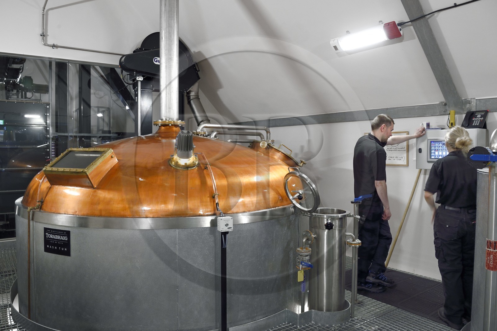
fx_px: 331
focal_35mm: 24
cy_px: 166
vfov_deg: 53.1
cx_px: 248
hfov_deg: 73.8
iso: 800
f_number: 9
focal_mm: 24
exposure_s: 1/15
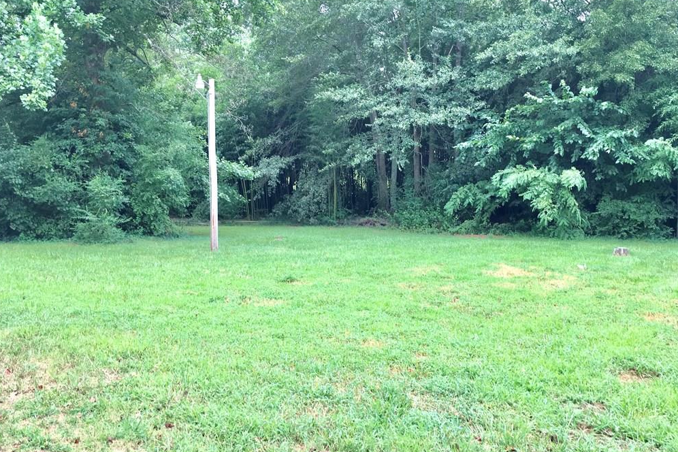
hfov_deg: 60.3
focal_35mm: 31
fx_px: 584
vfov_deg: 42.3
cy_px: 208
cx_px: 340
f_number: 2.2
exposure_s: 1/120
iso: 32
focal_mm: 4.15
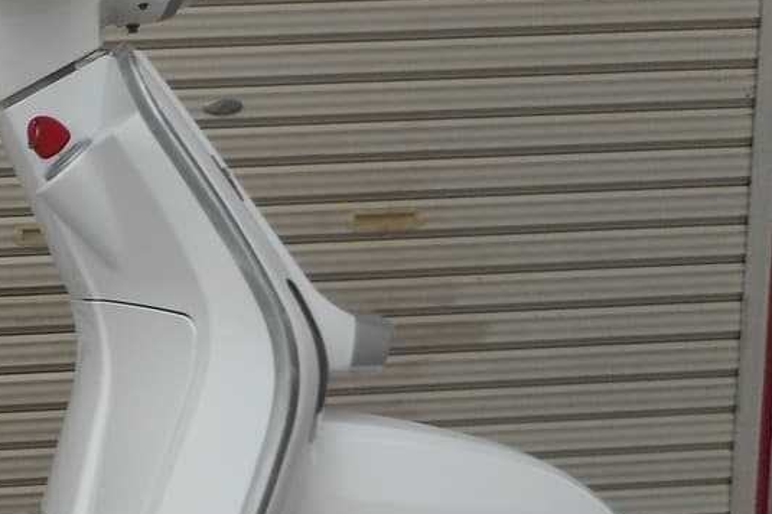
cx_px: -265
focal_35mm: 70
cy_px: 355
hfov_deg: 24.6
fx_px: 1500
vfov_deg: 19.4
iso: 100
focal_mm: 4.5
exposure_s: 1/250
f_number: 3.7
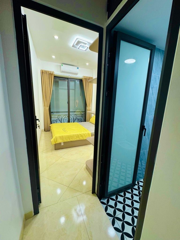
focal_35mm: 14
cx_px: 90
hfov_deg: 85.7
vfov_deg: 102.1
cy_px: 120
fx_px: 97
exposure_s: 1/100
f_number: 2.2
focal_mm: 2.22
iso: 160
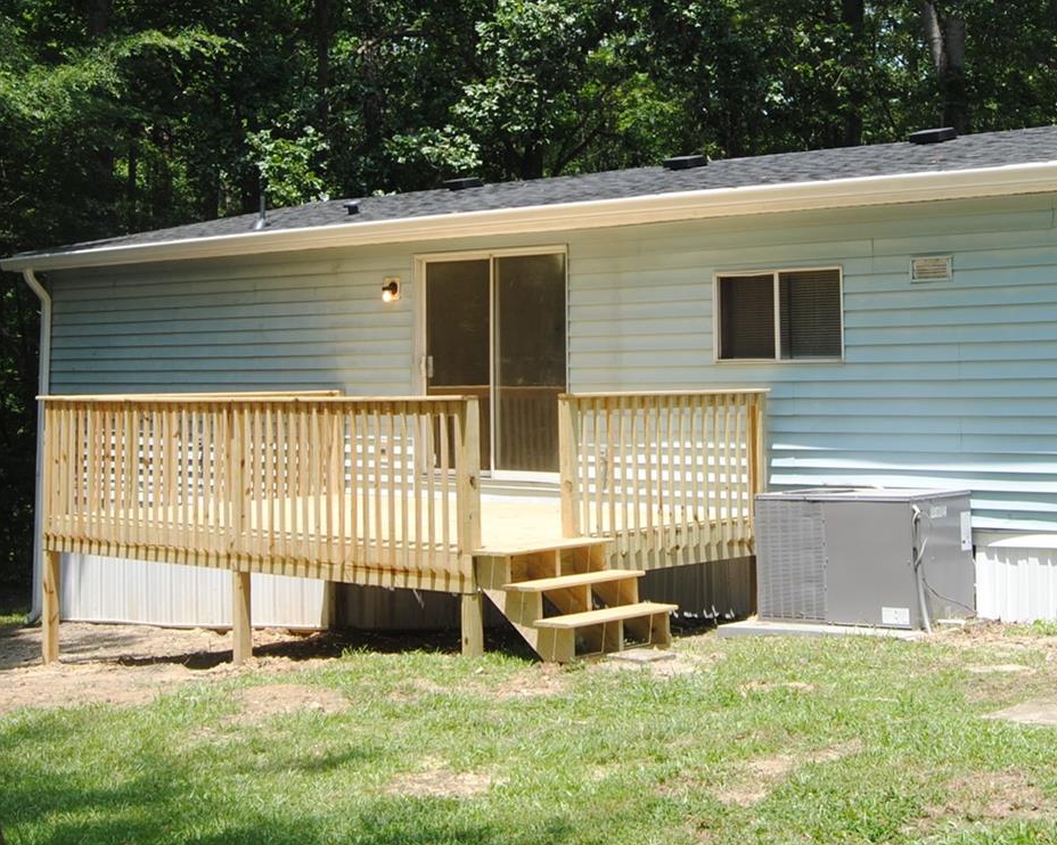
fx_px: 1751
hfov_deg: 33.5
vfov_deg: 26.7
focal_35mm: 56
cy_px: 197
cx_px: 637
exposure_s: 1/200
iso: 100
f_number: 6.3
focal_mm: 18
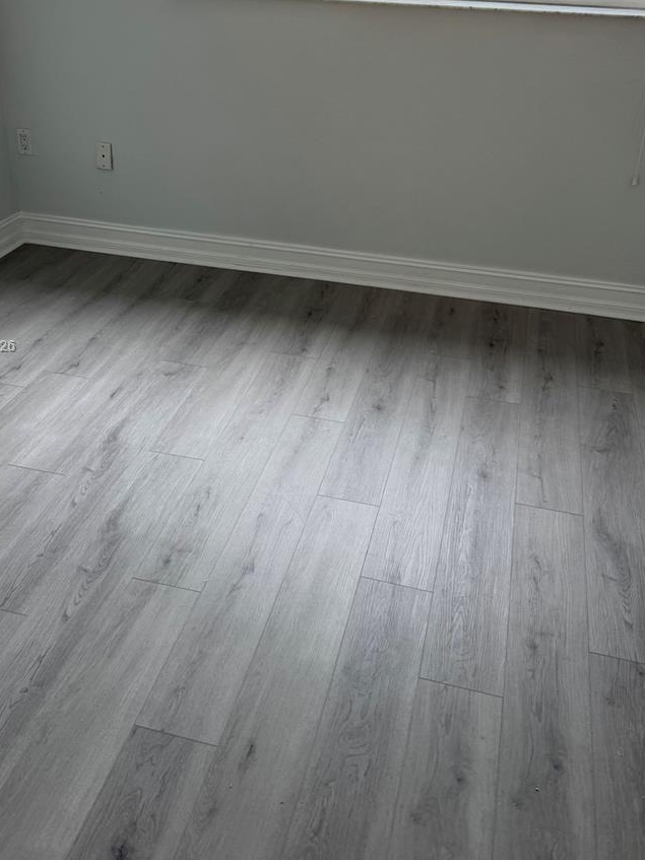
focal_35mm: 34
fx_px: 845
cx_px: 284
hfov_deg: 41.7
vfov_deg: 53.6
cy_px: 347
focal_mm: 6.76
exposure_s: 1/166
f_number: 1.78
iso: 80
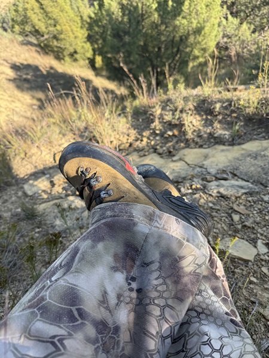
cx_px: 134
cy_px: 179
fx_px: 249
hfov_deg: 56.8
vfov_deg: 71.6
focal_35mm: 24
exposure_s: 1/898
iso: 80
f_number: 1.78
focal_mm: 6.76
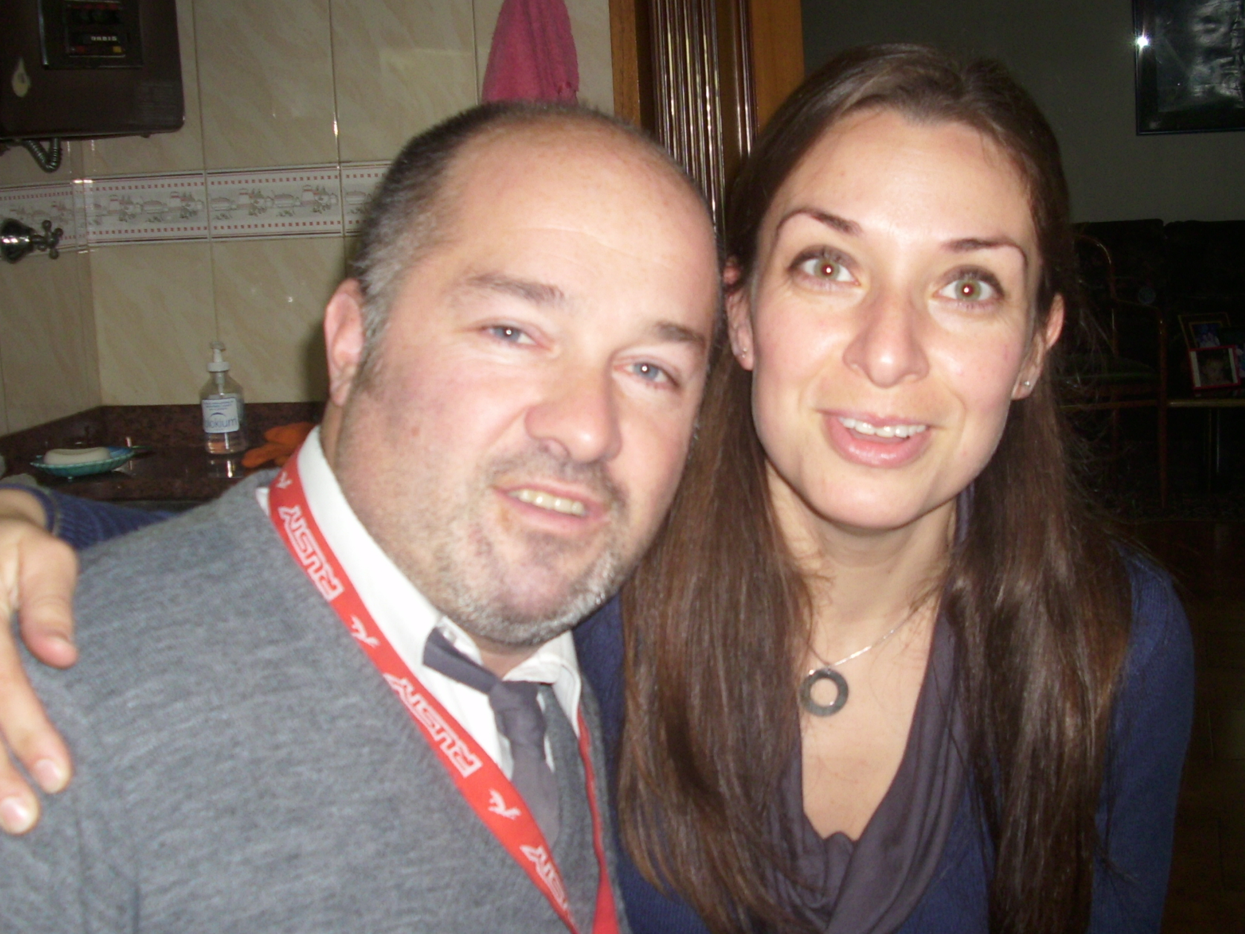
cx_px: 622
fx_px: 1115
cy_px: 467
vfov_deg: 45.4
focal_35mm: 31
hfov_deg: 58.4
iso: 50
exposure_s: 1/30
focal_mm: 6.2
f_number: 2.8
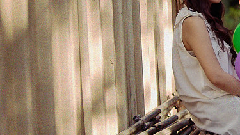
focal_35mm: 100
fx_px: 636
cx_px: 315
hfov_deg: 19.6
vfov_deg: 12.1
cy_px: 39
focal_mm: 35
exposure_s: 1/320
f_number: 2.2
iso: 100
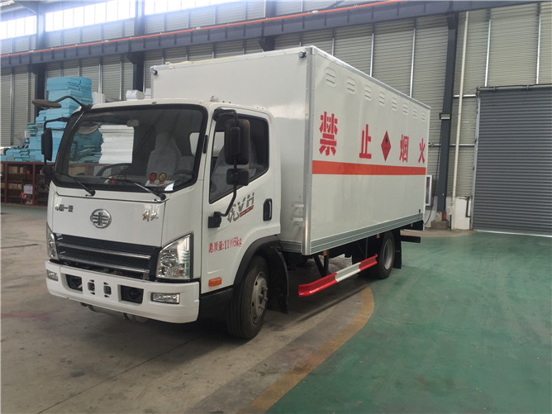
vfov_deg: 48.2
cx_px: 276
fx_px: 462
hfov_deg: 61.7
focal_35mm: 29
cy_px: 207
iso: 40
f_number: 2.2
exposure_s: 1/50
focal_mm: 4.15
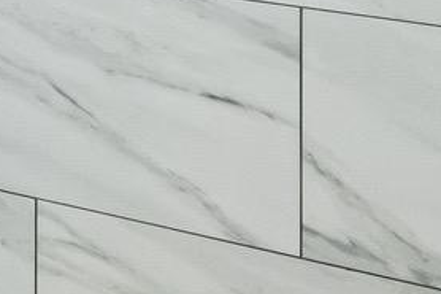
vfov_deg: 10.2
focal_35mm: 118
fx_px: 1445
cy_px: -387
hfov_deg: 13.6
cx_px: -557
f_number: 9
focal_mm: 16
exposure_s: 1/40
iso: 800
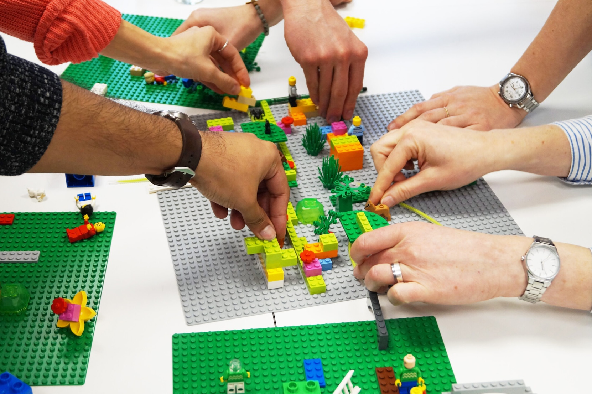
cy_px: 171
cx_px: 289
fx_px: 855
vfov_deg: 25.9
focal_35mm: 52
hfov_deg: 38.2
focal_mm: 30
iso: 400
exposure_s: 1/160
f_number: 4.5
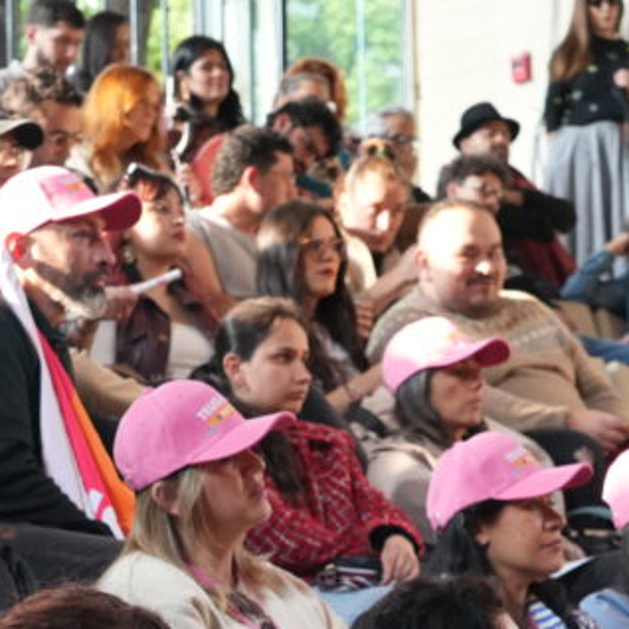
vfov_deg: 11.9
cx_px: 336
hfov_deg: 12.0
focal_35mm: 145
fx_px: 2981
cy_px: 666
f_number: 6.3
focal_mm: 53
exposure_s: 1/125
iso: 2500
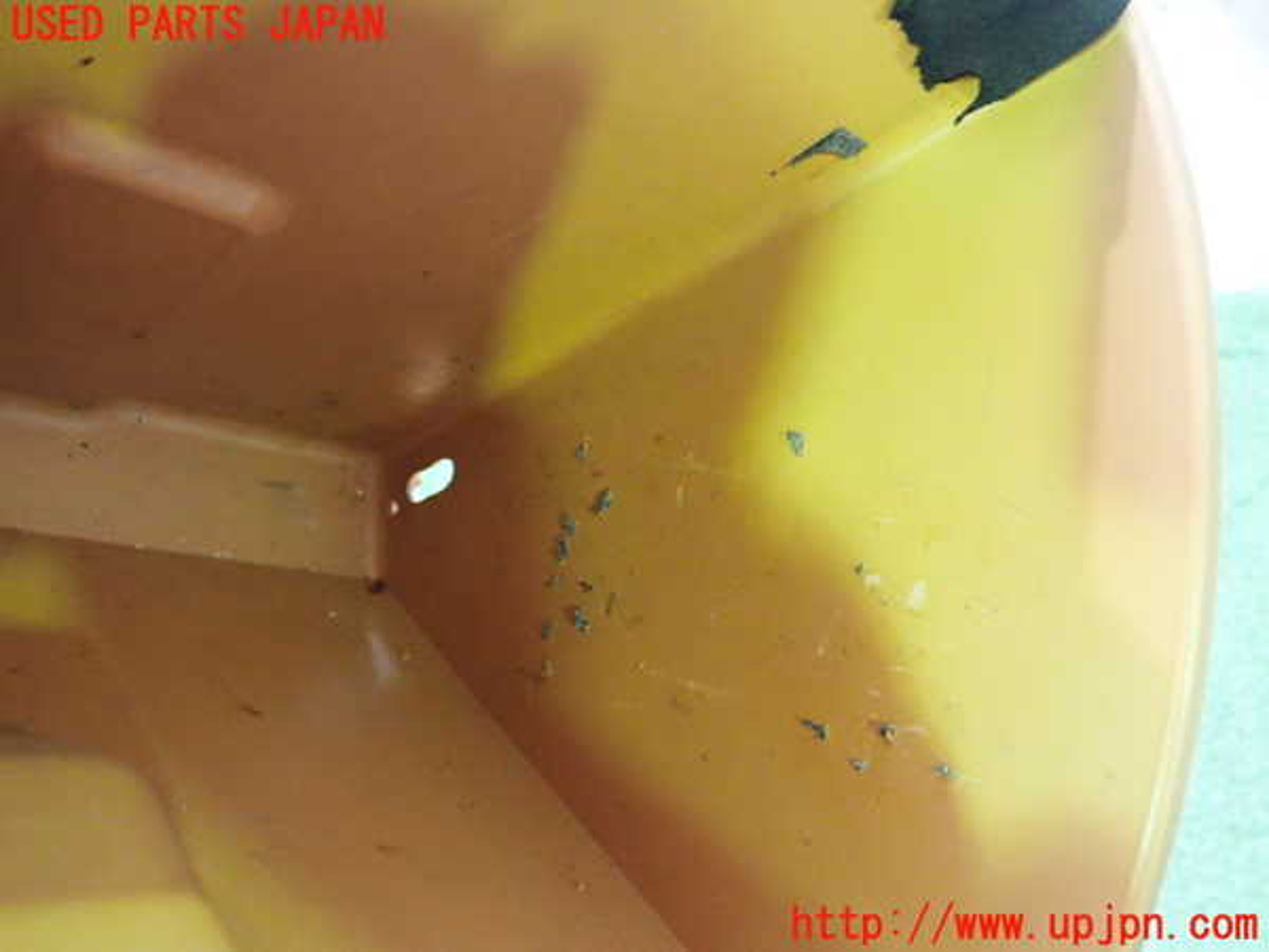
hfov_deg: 60.0
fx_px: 1100
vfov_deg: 46.8
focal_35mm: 30
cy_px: 476
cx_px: 634
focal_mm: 5.4
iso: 800
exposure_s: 1/30
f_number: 2.3
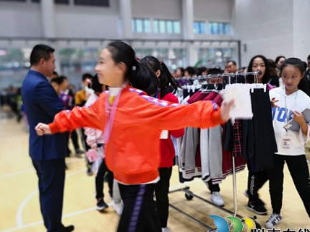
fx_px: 313
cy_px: 131
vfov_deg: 40.6
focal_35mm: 35
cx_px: 155
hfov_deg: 52.7
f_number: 1.6
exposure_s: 1/50
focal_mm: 3.95
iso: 160
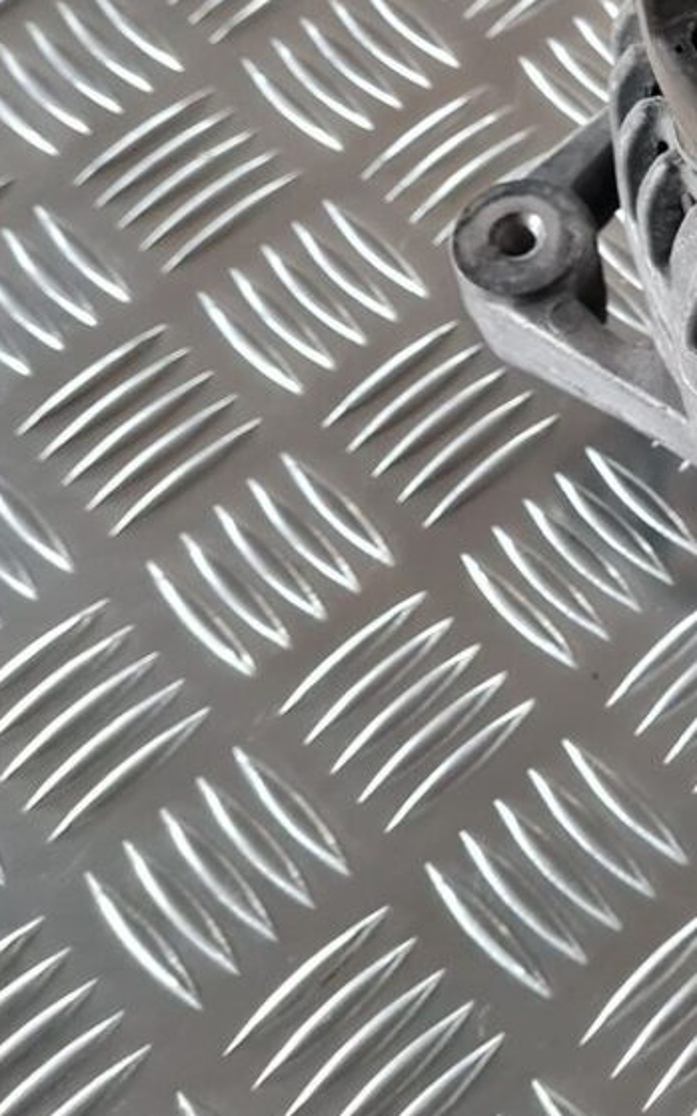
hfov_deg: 17.4
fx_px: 2099
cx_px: 961
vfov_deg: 28.5
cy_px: 86
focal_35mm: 69
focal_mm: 5.4
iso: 640
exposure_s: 1/50
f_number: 1.8
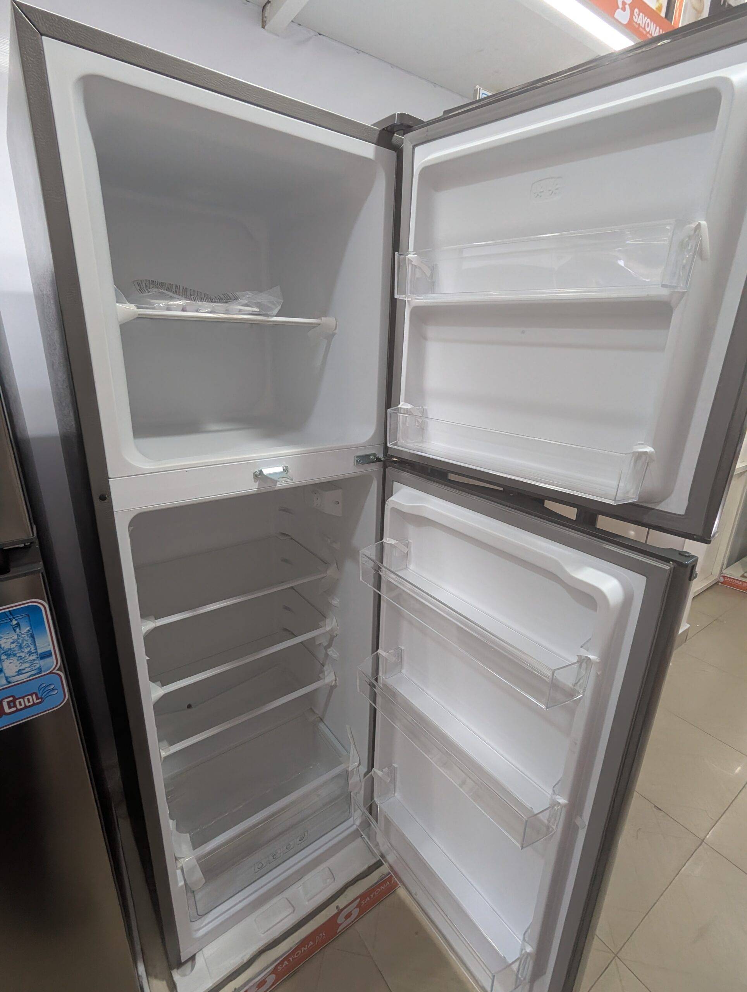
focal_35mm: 16
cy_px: 496
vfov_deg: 94.4
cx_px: 374
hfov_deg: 78.3
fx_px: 459
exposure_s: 1/100
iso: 813
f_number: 2.2
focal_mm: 2.35
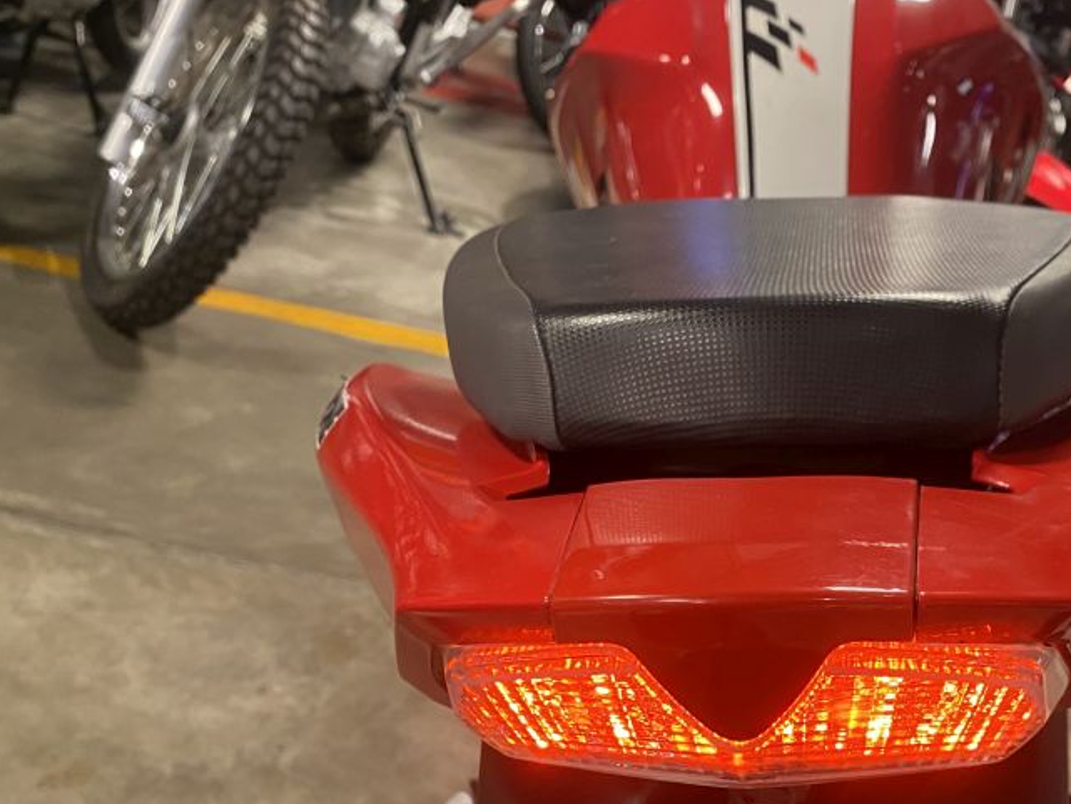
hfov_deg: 43.0
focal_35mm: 43
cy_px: 606
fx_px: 1331
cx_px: 745
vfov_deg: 32.9
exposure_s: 1/50
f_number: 1.8
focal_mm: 4.25
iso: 400
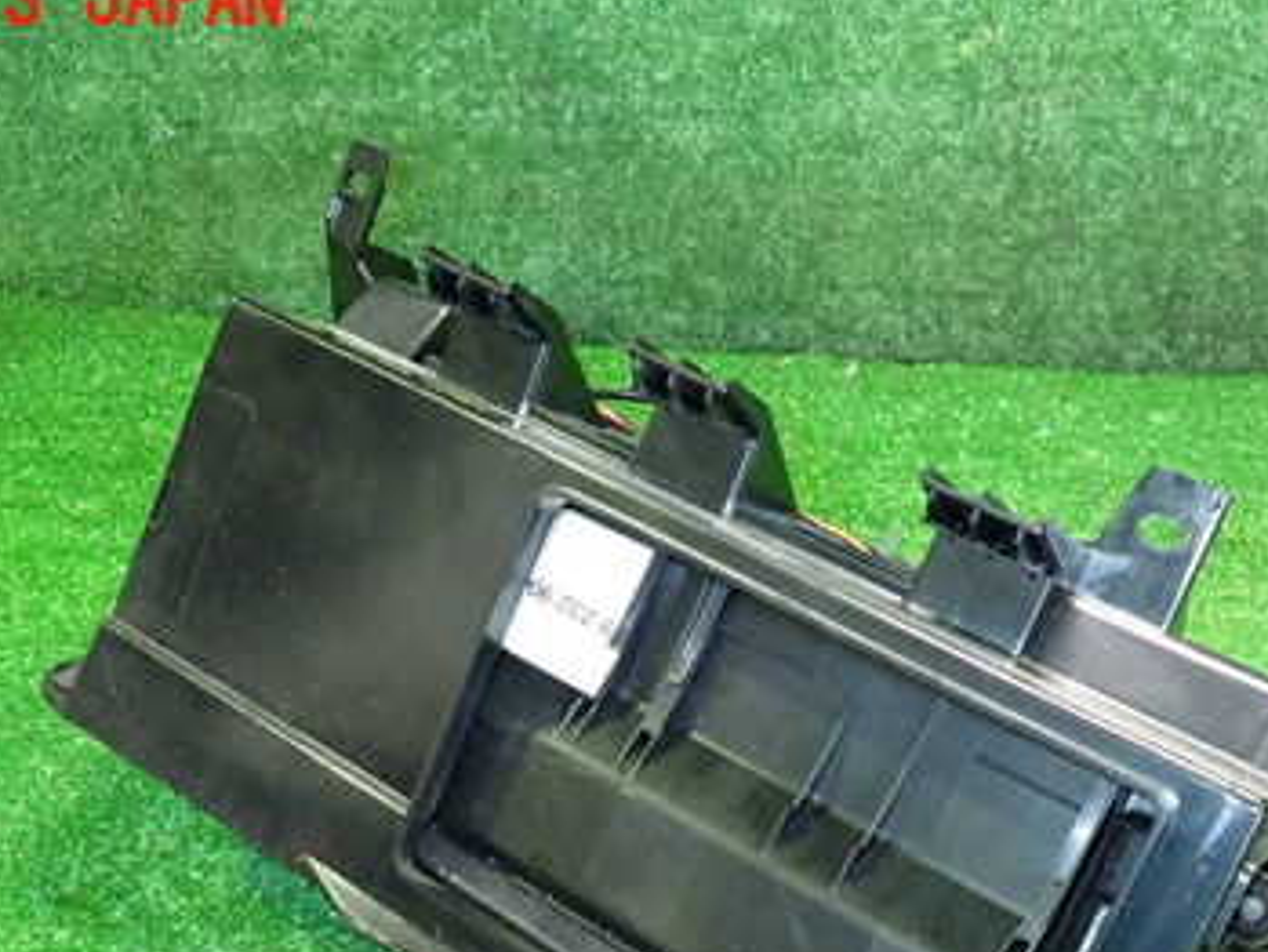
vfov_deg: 32.6
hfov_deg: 43.8
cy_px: 774
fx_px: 1576
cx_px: 712
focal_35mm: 43
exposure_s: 1/30
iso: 800
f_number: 2
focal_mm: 4.5
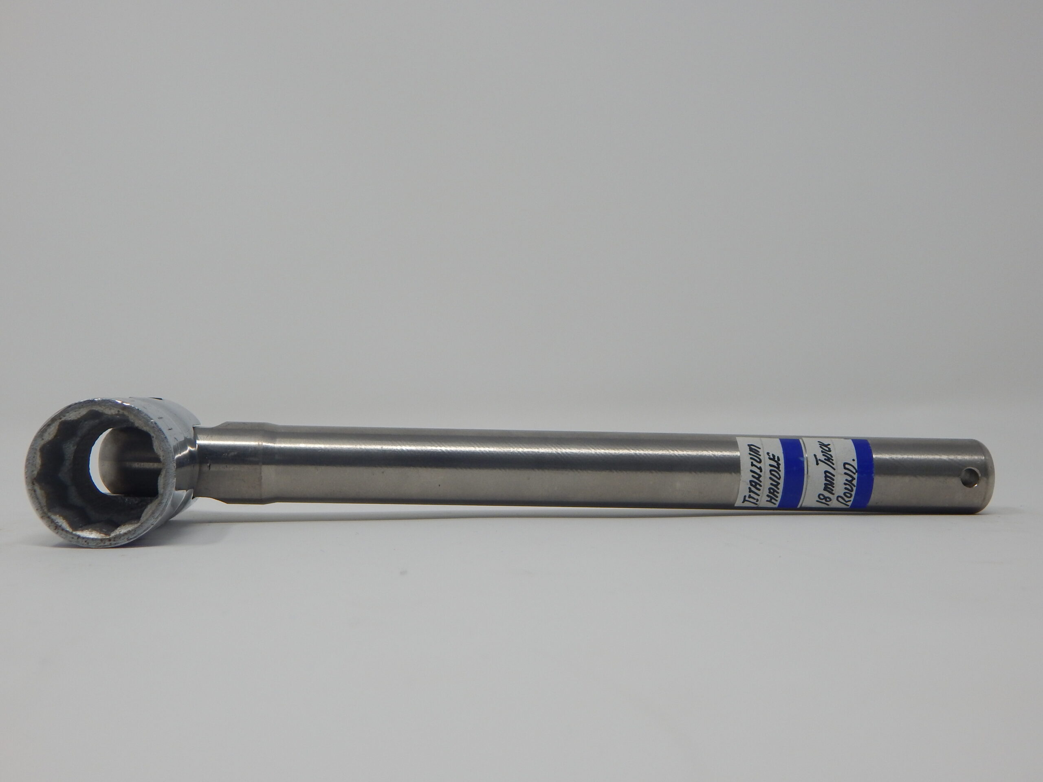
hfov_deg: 43.9
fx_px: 1296
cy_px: 391
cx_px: 522
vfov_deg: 33.6
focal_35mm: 43
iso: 125
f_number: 3.6
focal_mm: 7.7
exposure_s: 1/125
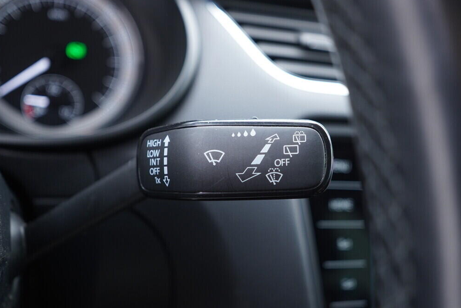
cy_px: 152
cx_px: 227
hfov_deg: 51.9
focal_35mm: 37
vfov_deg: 36.0
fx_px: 474
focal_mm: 24
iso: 400
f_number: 2.8
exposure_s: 1/40
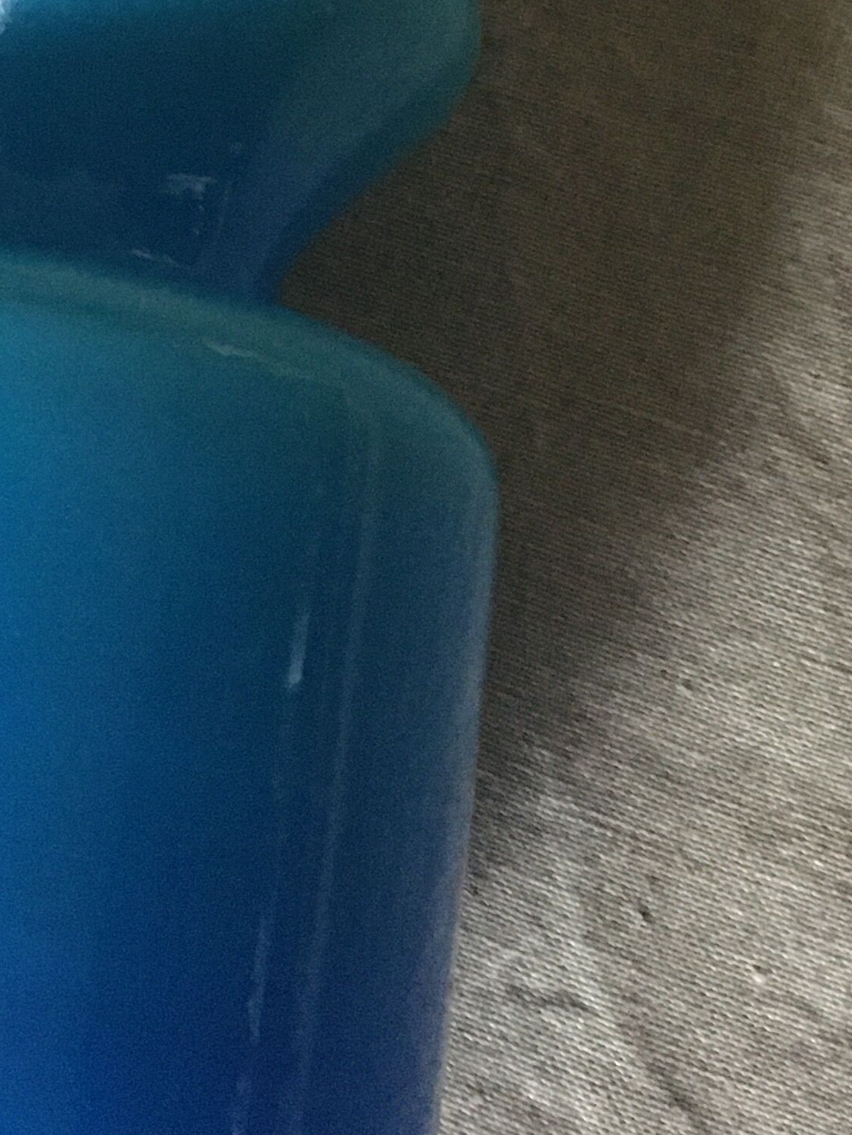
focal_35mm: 79
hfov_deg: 18.4
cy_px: 78
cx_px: 88
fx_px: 2593
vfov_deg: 23.9
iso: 640
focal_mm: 4.15
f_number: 2.2
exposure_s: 1/17
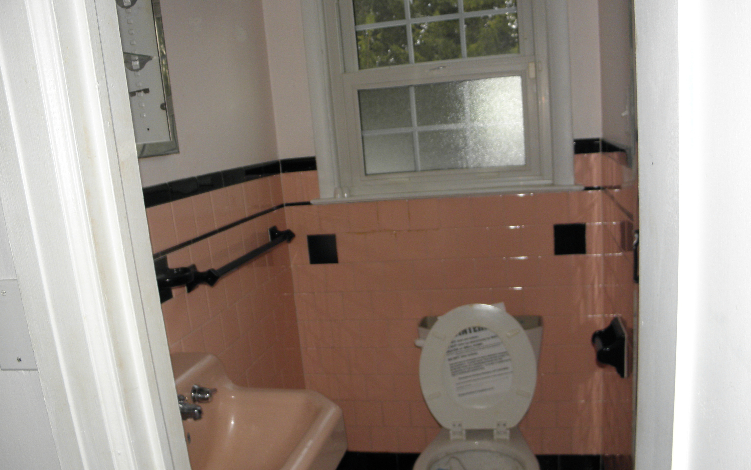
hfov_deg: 62.9
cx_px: 374
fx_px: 614
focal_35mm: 30
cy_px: 279
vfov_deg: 41.7
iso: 100
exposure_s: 1/30
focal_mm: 5
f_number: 3.5
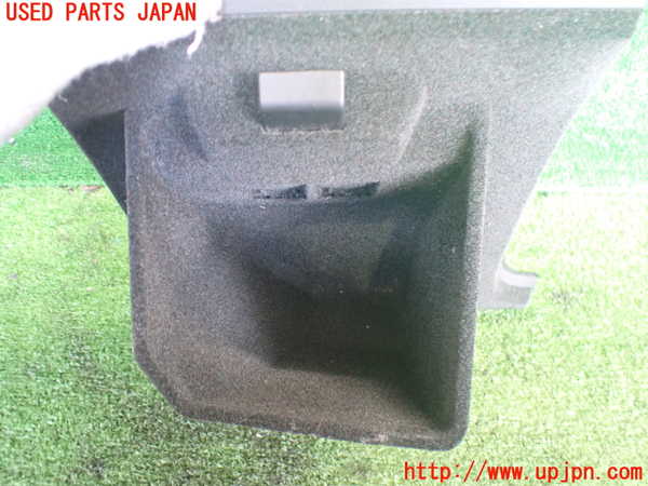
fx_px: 562
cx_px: 324
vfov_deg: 46.8
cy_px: 243
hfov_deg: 60.0
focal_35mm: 30
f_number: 2.3
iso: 800
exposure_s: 1/30
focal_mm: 5.4
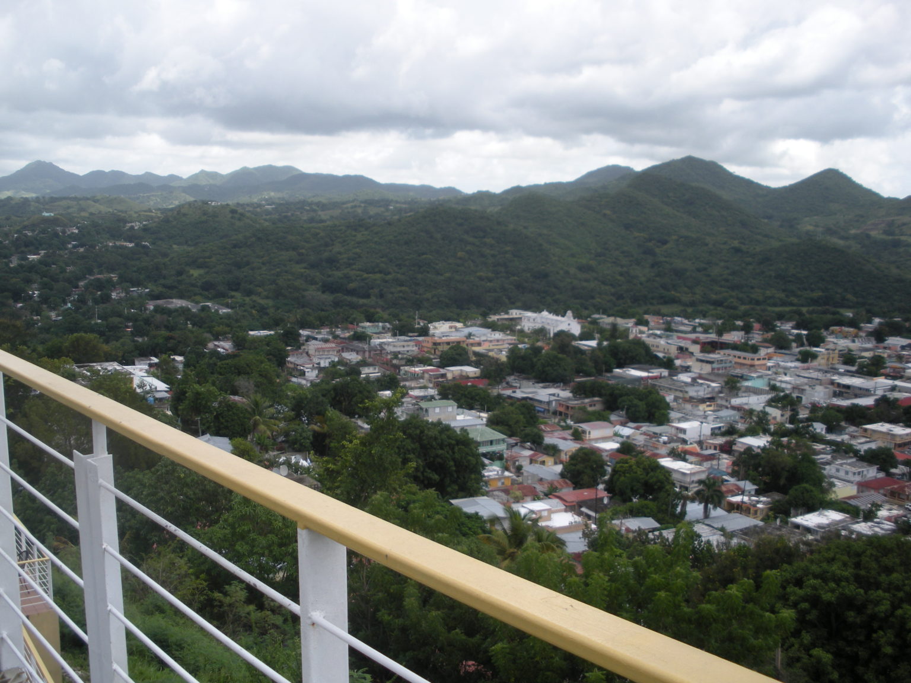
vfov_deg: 39.7
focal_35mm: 36
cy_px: 342
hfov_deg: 51.4
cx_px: 456
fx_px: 947
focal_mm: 6.3
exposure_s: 1/388
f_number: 3.5
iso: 64
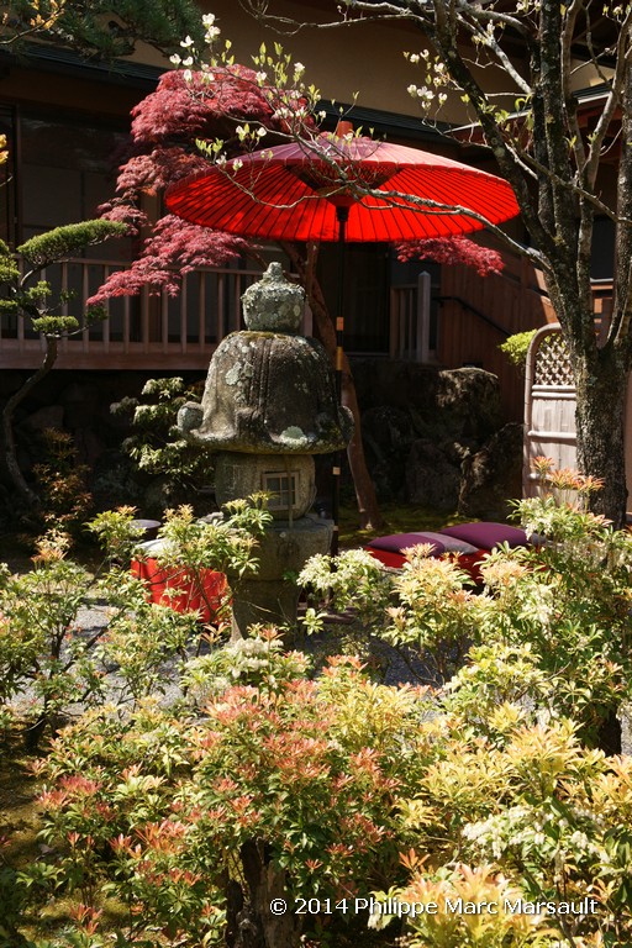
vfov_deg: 48.5
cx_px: 316
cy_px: 474
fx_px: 1053
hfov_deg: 33.4
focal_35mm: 40
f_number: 11
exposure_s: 1/200
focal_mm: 40
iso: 400
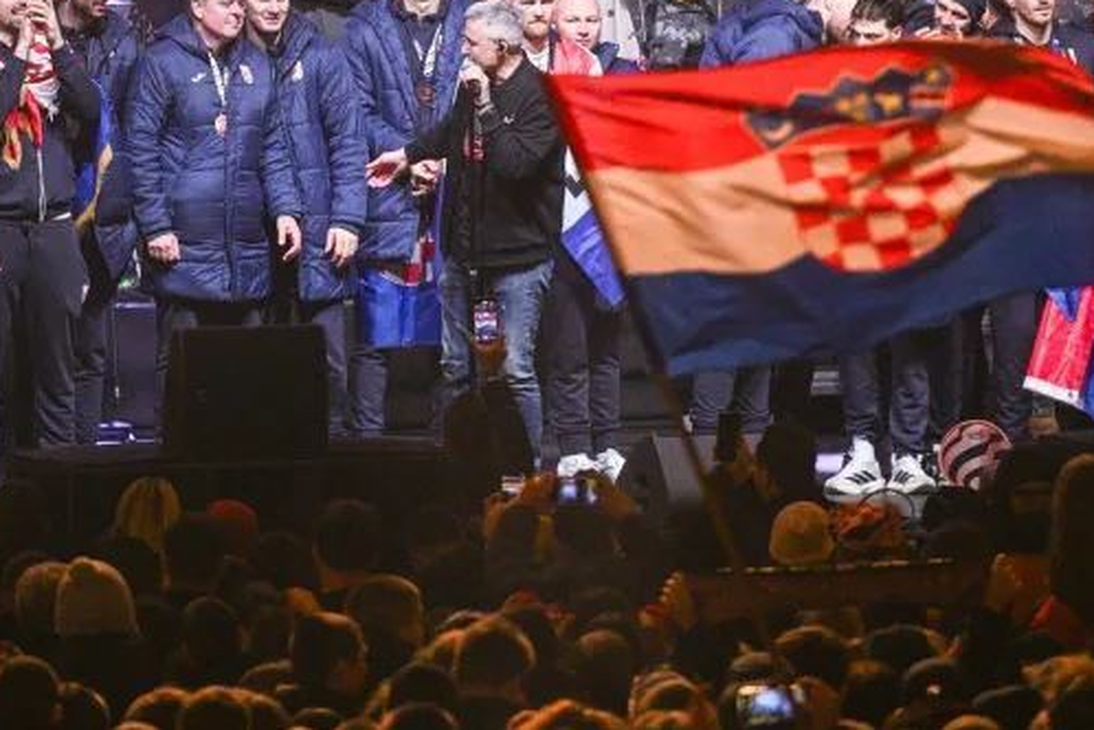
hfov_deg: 6.8
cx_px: 426
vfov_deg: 4.5
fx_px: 9268
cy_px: 175
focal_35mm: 305
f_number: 3.5
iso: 3200
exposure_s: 1/1250
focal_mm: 200
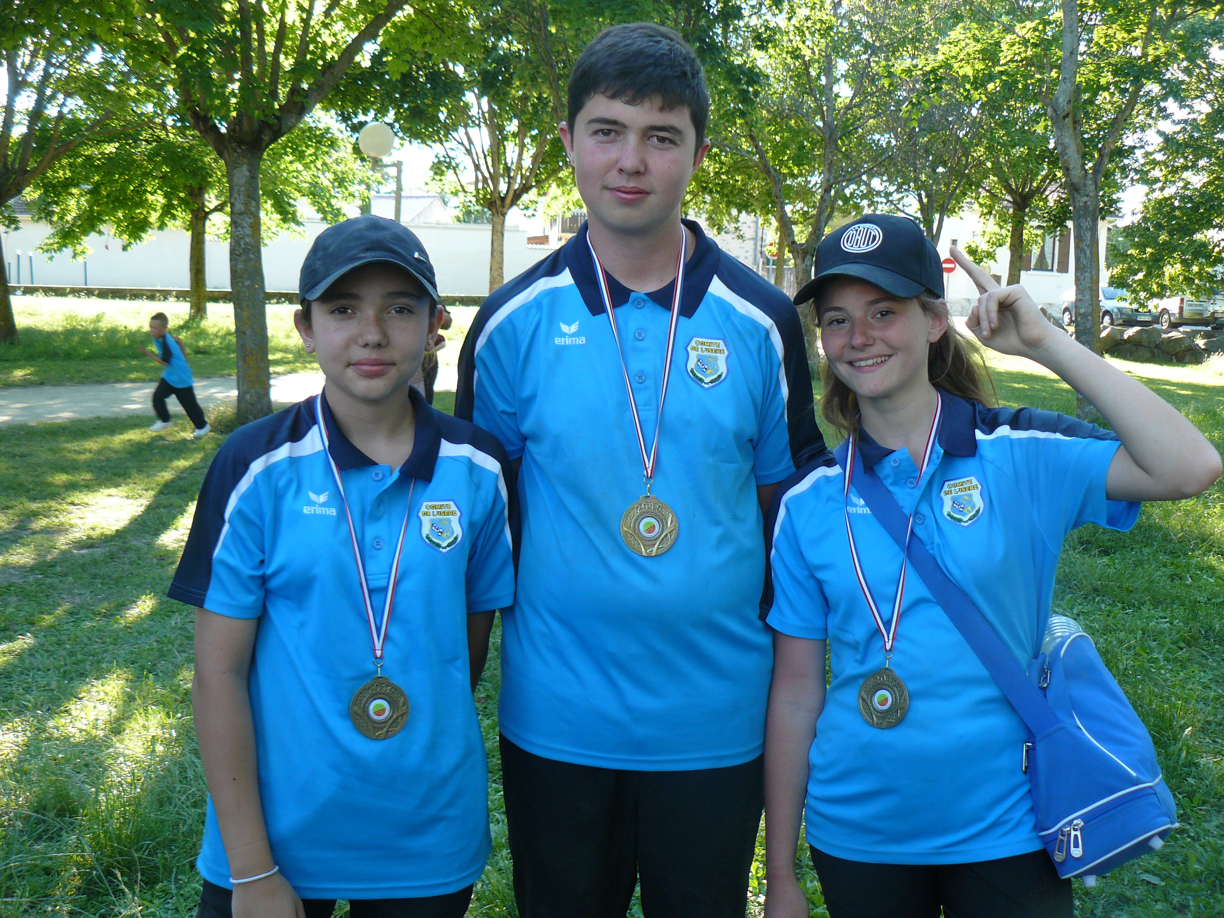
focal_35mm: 37
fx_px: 1308
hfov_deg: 50.1
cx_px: 612
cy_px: 459
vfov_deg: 38.7
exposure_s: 1/100
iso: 100
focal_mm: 6.1
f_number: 2.8
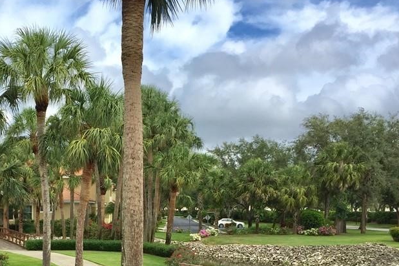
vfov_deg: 26.1
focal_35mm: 50
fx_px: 554
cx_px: 102
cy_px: 240
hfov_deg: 38.6
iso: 32
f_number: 2.2
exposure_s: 1/1464
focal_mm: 4.15
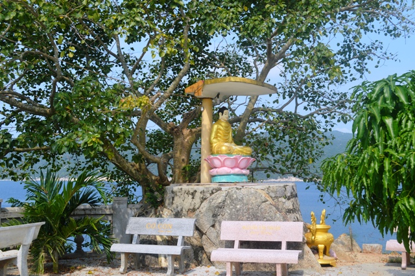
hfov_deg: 46.4
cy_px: 138
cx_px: 208
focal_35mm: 42
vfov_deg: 31.9
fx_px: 484
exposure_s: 1/250
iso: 100
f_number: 8
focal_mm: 28
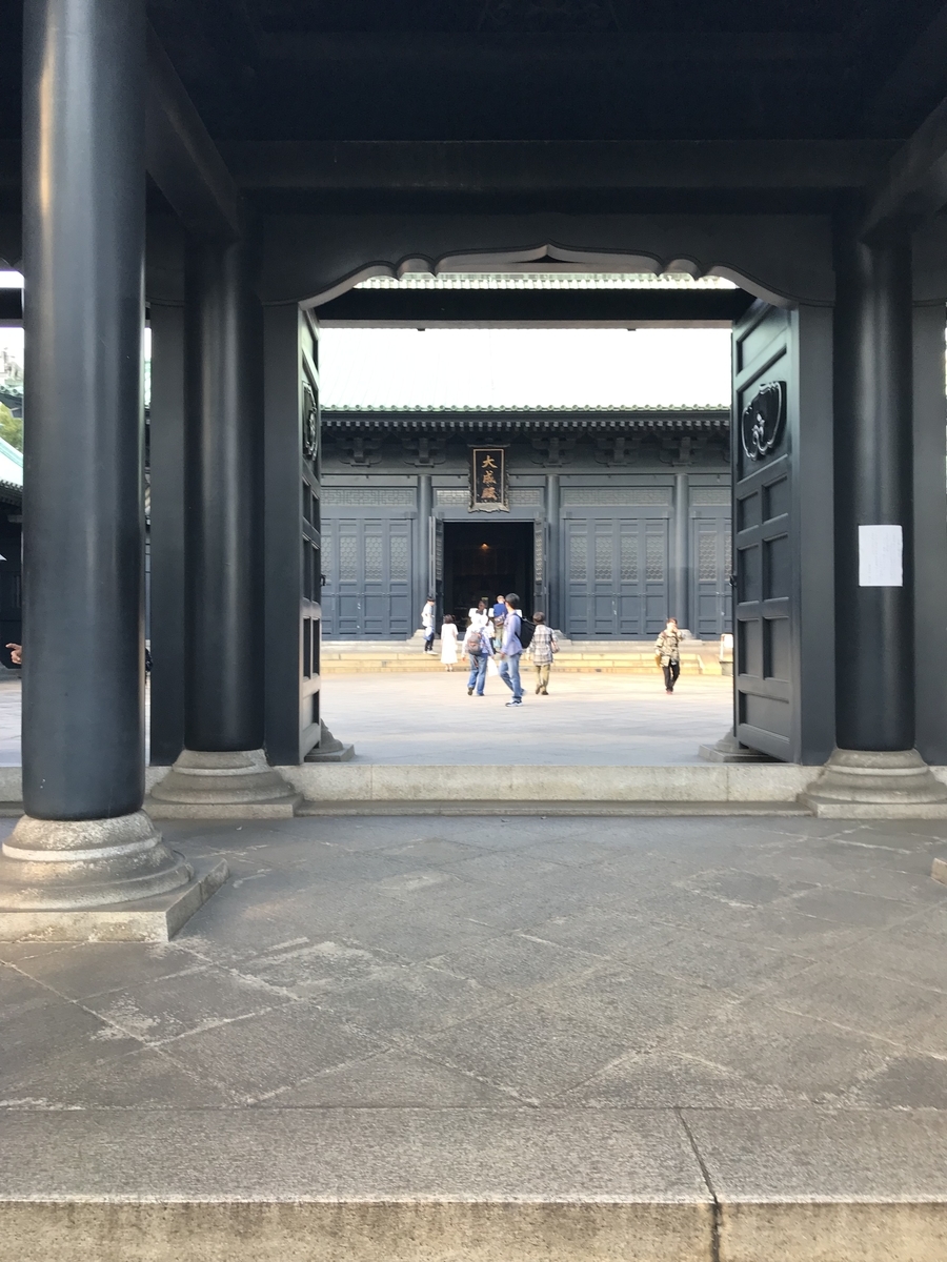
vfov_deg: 63.4
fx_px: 1021
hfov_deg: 49.7
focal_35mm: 28
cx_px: 474
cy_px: 631
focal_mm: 3.99
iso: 32
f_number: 1.8
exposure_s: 1/120
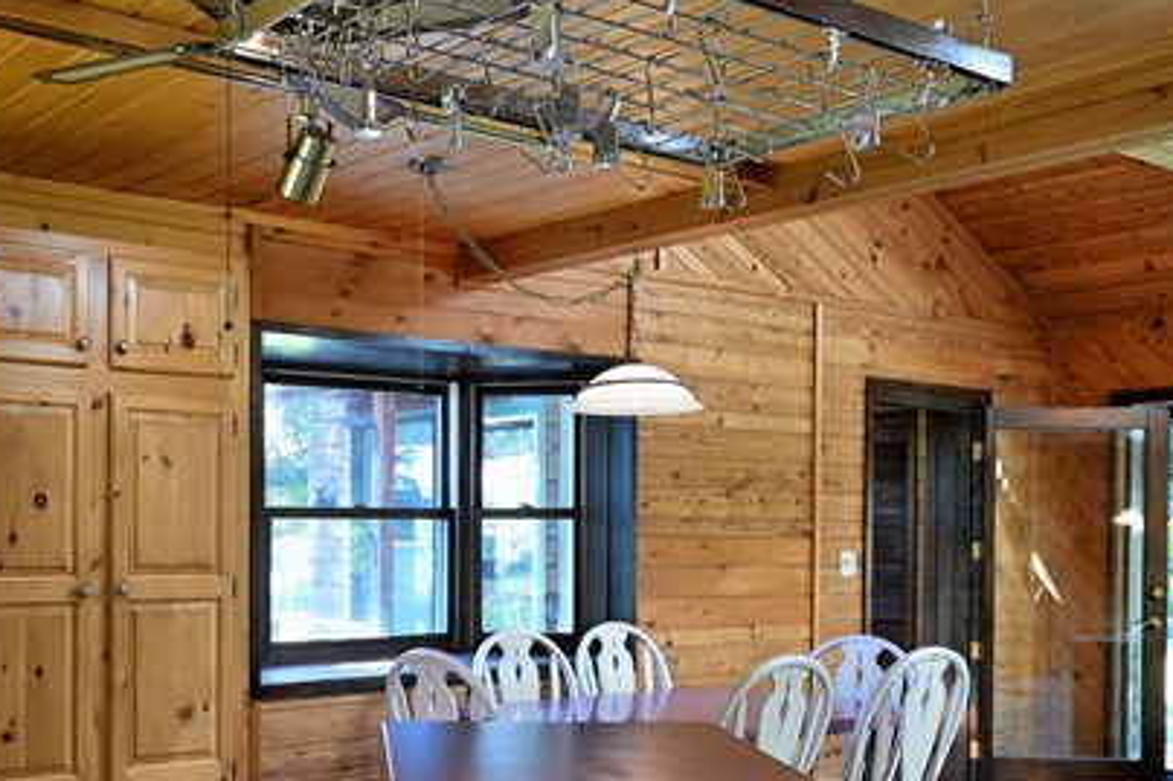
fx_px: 1400
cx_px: 328
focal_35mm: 43
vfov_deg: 30.8
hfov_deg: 44.3
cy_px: 555
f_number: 5.6
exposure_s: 1/10
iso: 200
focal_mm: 16
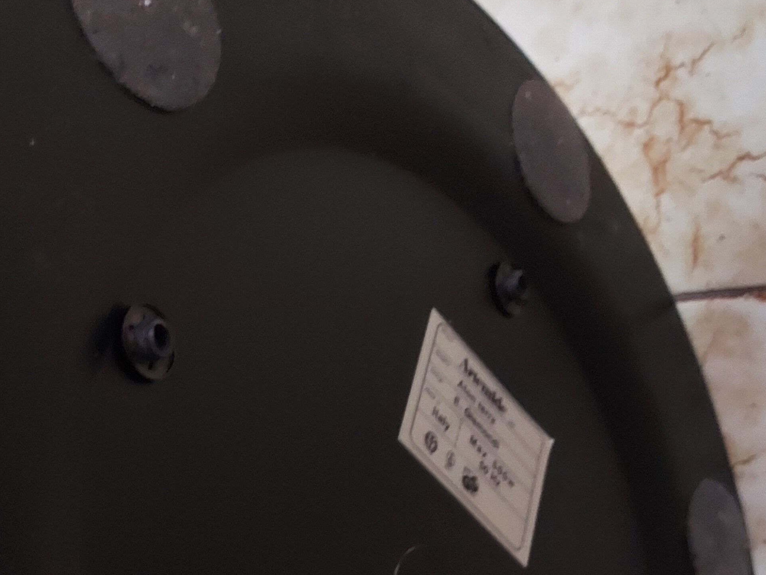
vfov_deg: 24.0
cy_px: 593
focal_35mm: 58
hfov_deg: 32.6
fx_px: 1284
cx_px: 185
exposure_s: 1/20
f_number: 1.8
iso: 800
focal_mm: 5.23
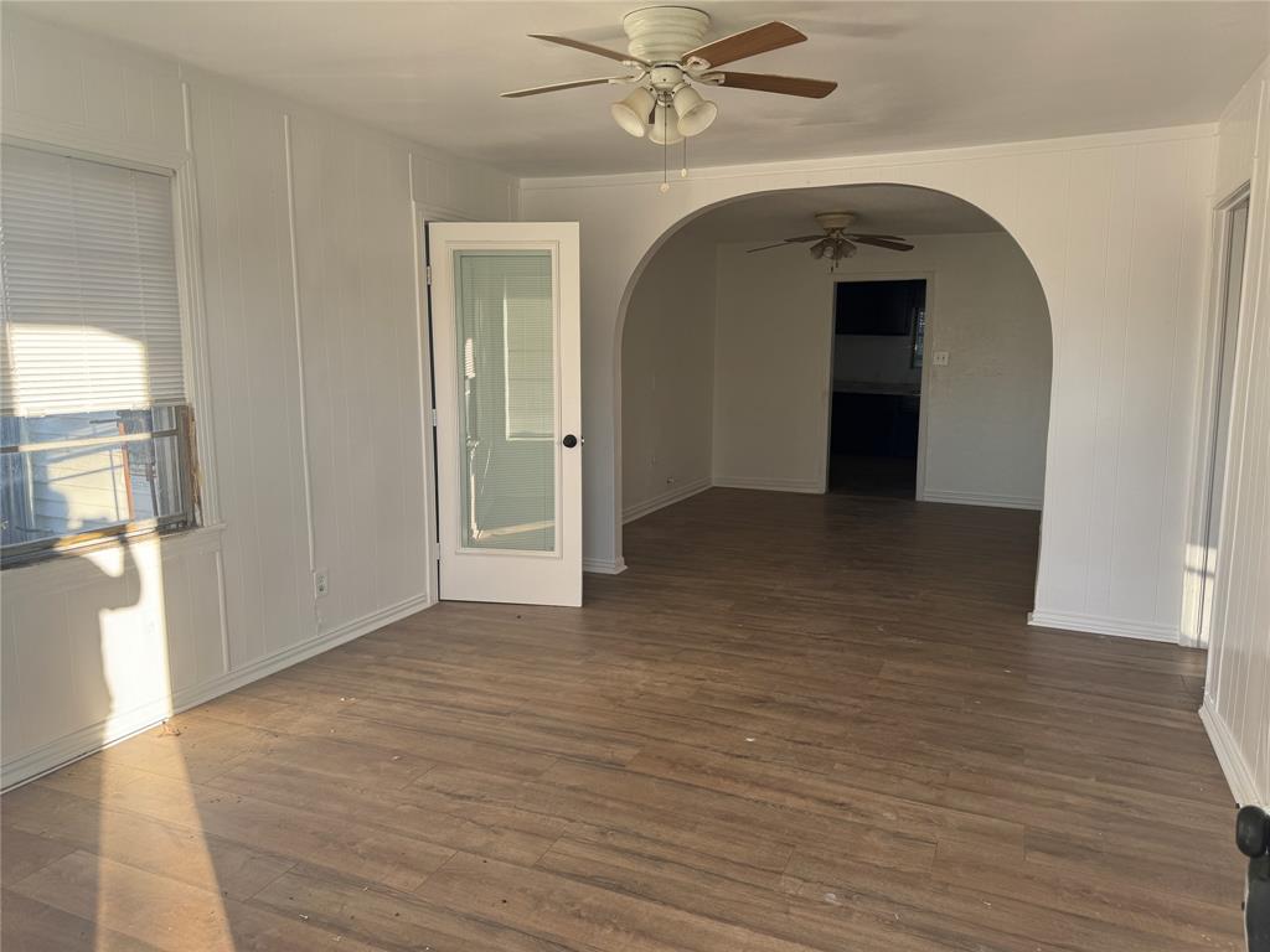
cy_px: 476
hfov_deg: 71.6
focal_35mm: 24
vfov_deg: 56.8
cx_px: 635
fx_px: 881
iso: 64
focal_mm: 6.86
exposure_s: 1/238
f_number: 1.78
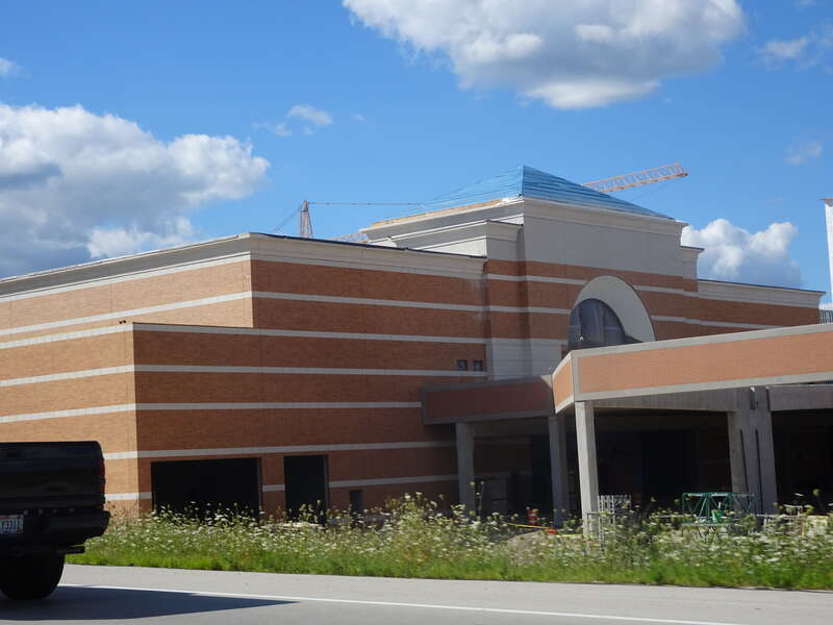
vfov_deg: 23.7
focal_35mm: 62
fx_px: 1492
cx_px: 416
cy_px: 312
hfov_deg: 31.2
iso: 80
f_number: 4.5
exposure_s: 1/640
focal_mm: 10.59
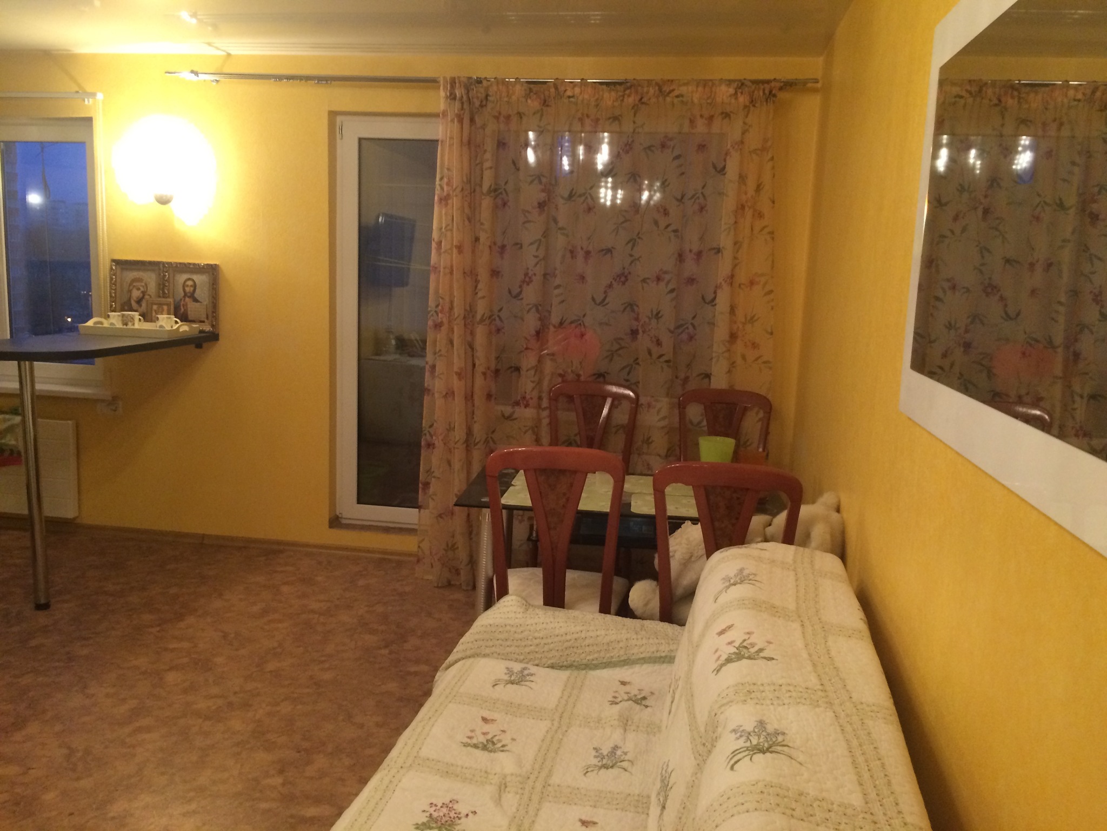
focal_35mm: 29
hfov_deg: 61.7
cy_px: 416
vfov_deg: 48.2
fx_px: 927
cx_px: 554
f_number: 2.2
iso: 250
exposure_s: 1/20
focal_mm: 4.15
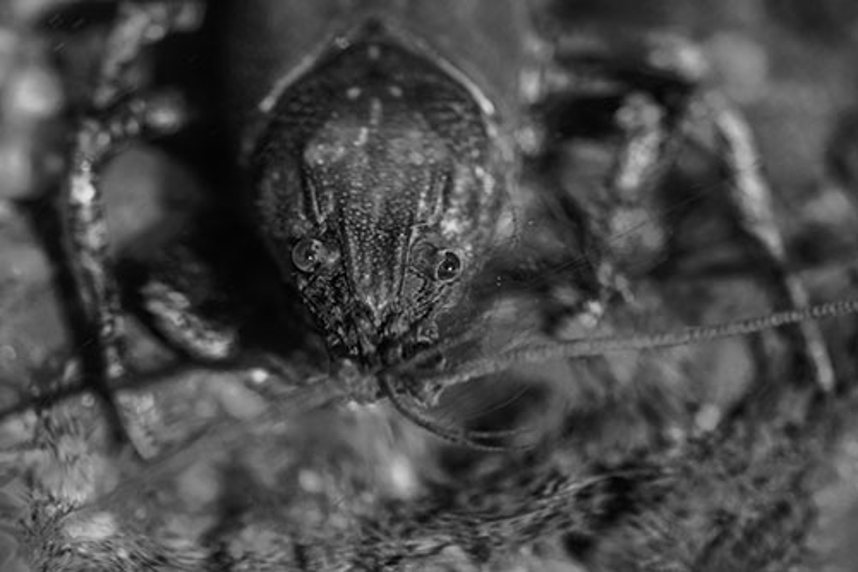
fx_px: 5003
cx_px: 429
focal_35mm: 210
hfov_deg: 9.8
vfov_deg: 6.5
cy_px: 286
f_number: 7.1
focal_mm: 210
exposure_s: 1/250
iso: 250
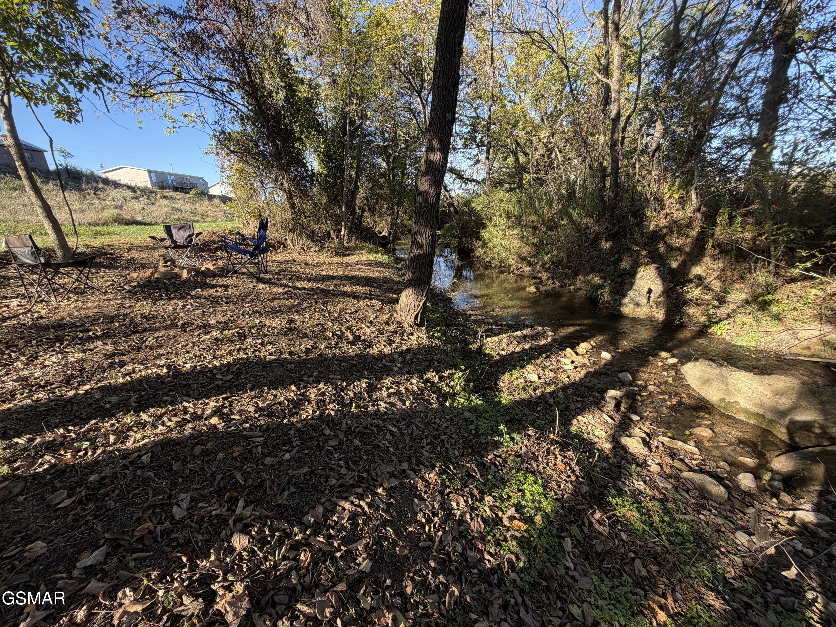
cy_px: 314
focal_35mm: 14
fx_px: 338
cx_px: 418
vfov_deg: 85.7
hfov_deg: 102.1
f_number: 2.2
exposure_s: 1/213
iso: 40
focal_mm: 2.22
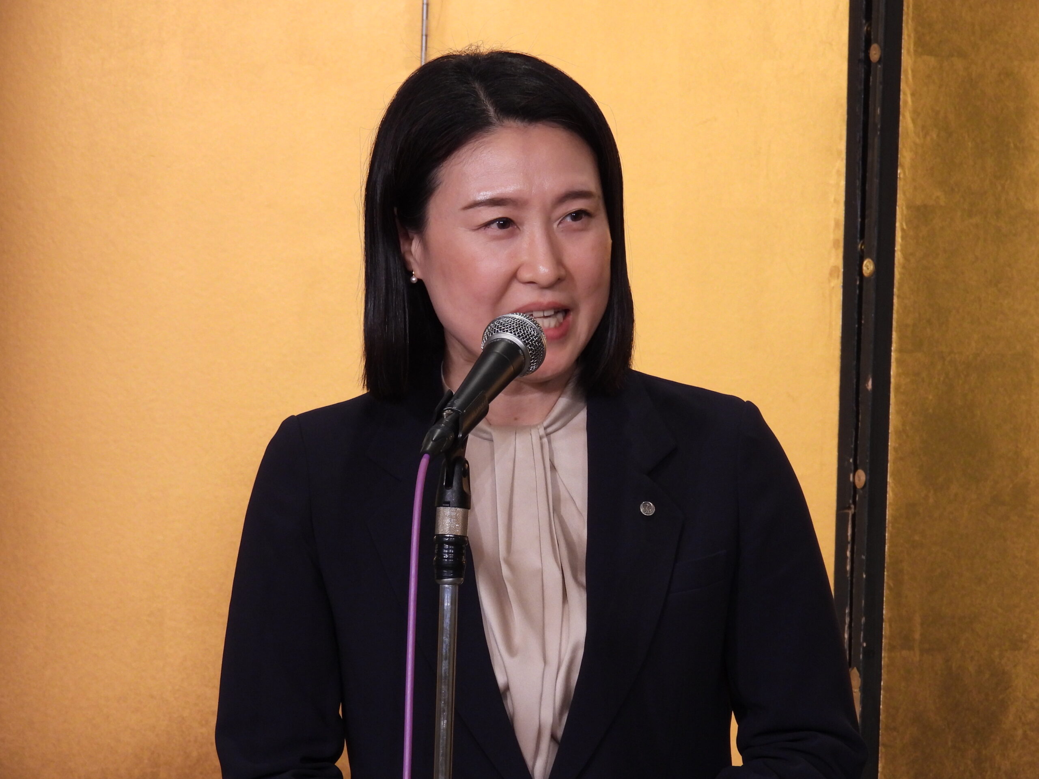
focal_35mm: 350
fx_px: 10505
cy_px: 390
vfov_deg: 4.2
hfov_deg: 5.7
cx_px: 520
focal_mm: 62.5
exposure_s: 1/40
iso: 320
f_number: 5
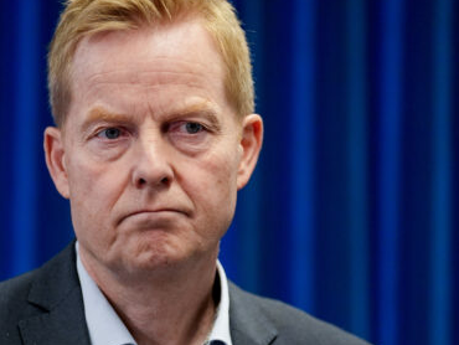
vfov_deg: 5.5
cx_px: 151
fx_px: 3622
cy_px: 170
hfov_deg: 7.2
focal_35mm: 273
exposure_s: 1/320
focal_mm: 163
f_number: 2.8
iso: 3200
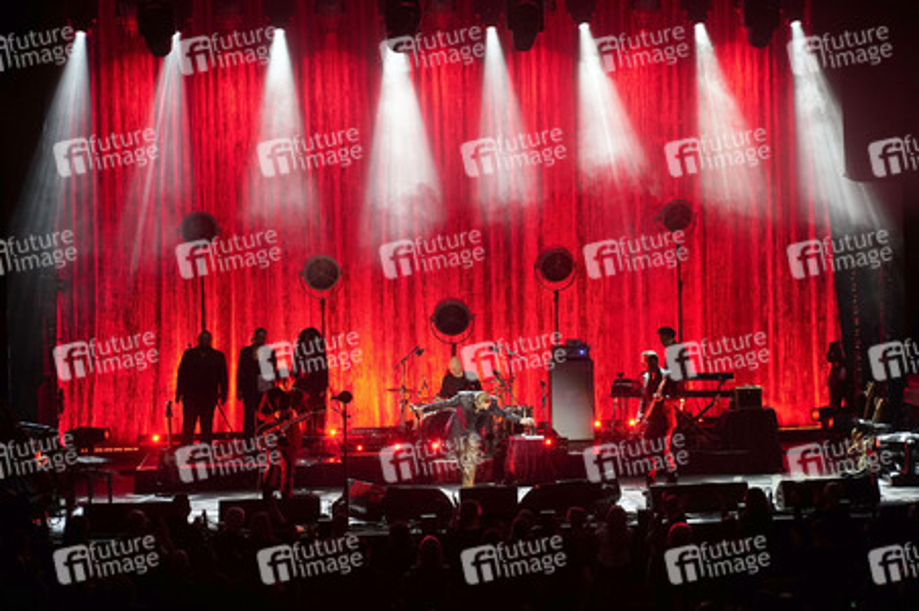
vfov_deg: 18.2
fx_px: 1913
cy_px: 306
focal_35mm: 75
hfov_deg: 27.0
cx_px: 460
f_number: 4
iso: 1600
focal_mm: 75
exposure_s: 1/100
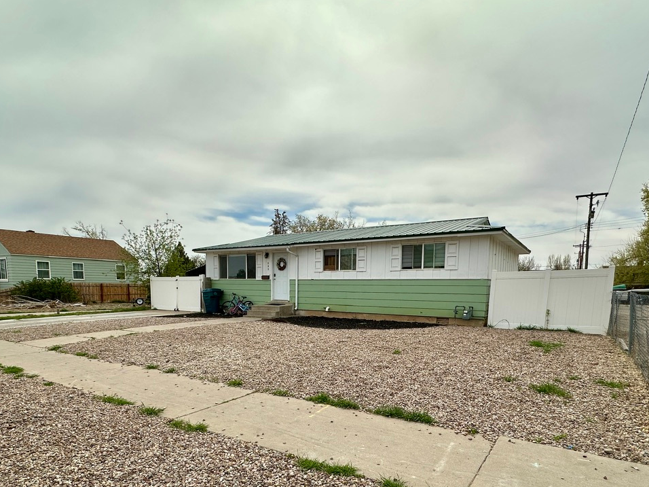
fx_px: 281
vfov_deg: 81.7
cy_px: 238
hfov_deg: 98.1
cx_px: 316
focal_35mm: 15
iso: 50
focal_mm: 2.22
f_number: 2.2
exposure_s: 1/3509
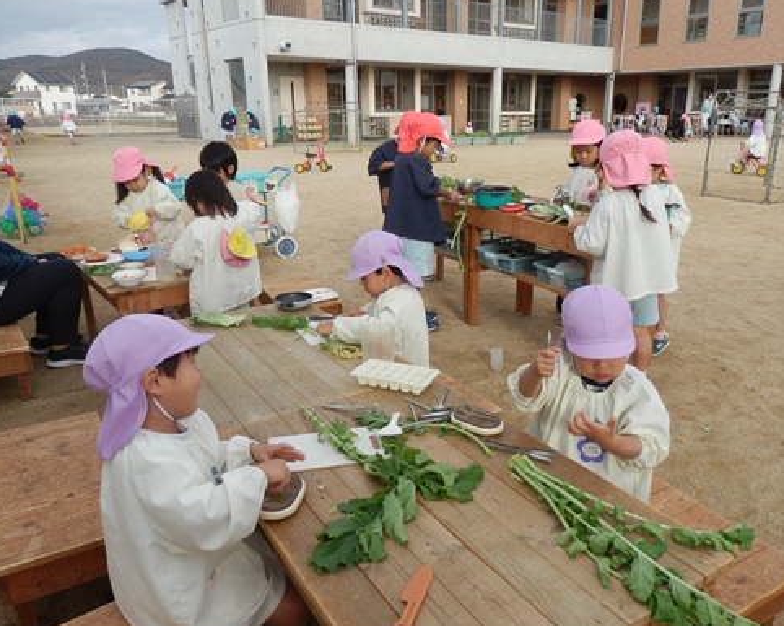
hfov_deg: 64.0
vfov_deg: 53.1
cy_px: 317
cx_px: 425
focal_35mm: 27
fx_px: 626
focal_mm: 4.5
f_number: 3
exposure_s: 1/400
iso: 80
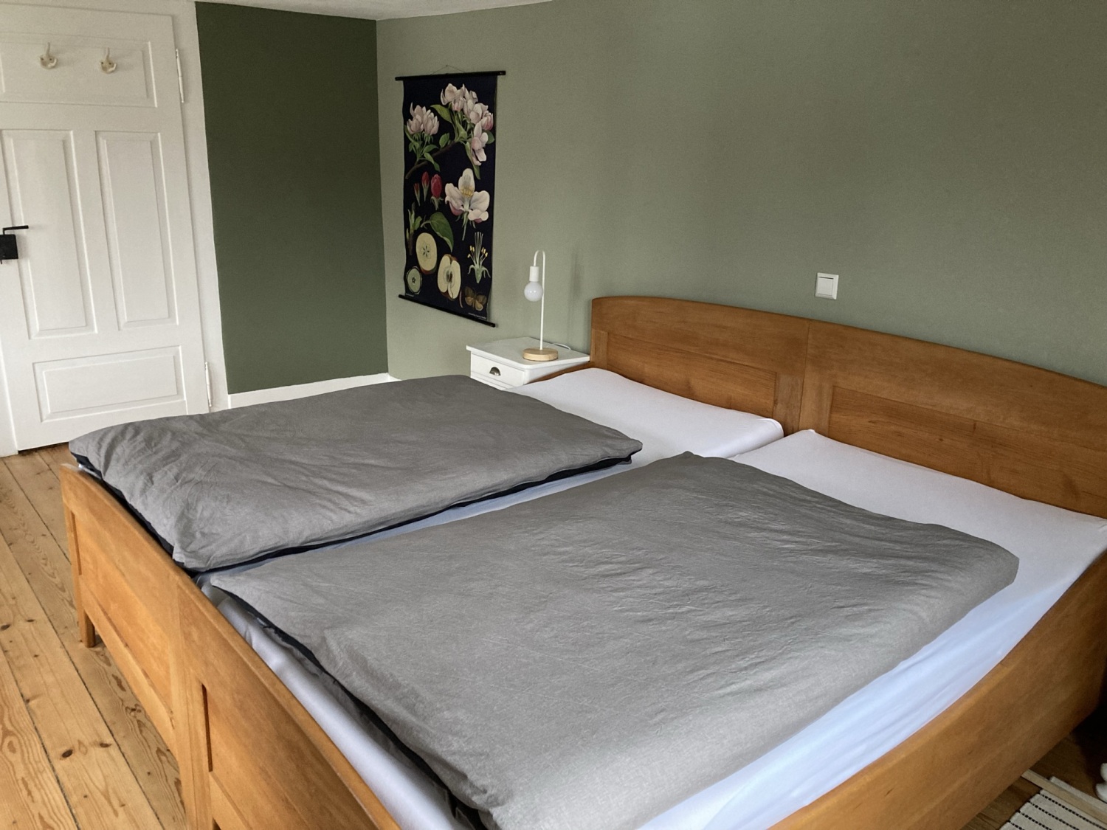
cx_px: 554
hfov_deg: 63.4
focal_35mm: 28
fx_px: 895
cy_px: 415
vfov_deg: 49.7
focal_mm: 3.99
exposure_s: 1/33
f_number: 1.8
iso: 400
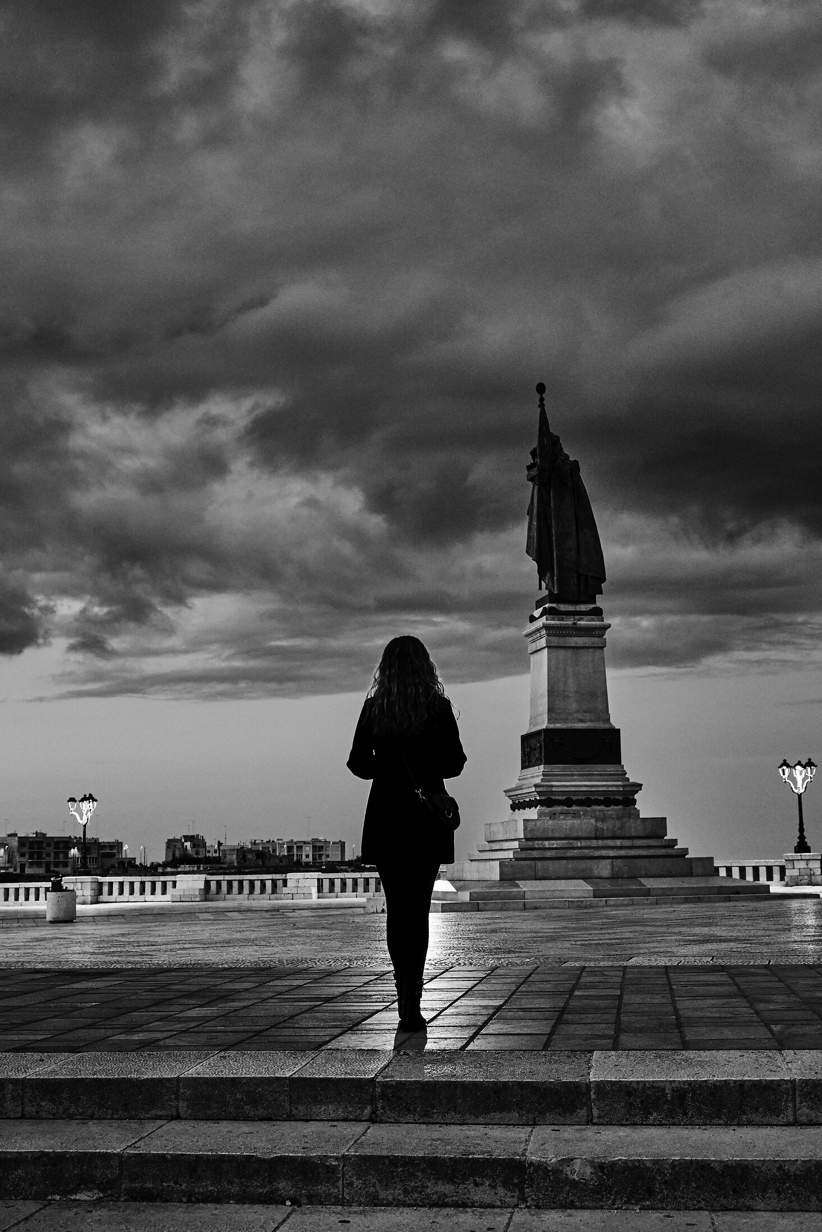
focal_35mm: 46
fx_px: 1575
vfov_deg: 42.7
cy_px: 585
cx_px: 423
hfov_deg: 29.2
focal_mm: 42
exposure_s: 1/50
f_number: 5.6
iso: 1800
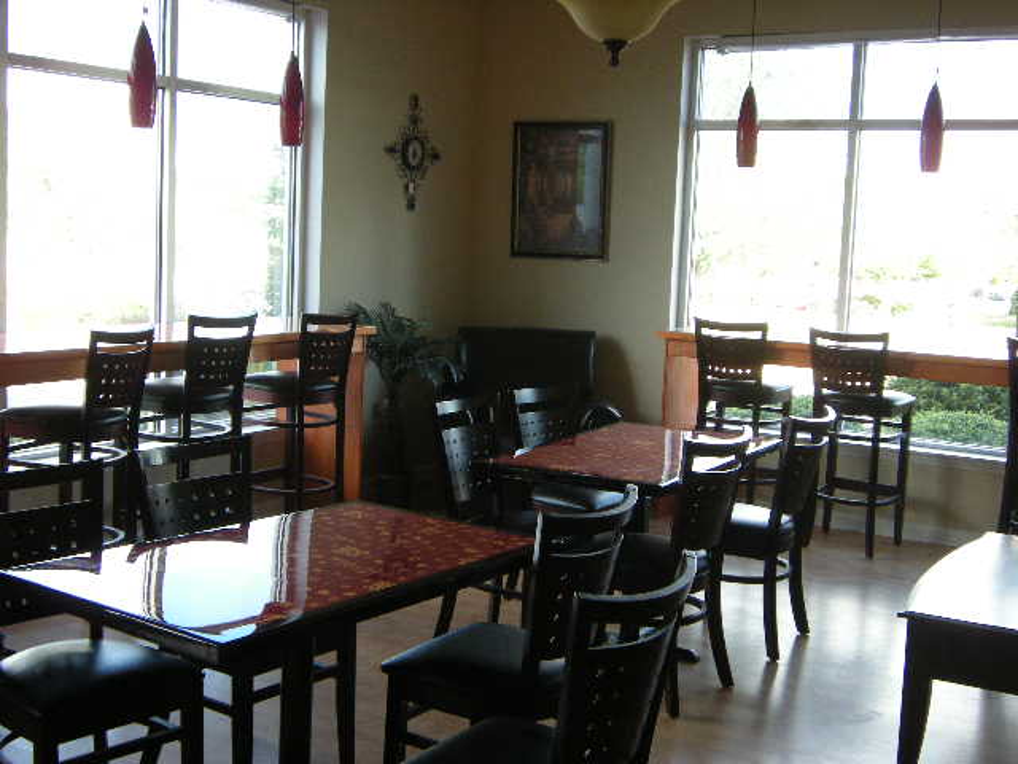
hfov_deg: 42.1
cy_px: 382
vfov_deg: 32.2
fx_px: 1323
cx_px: 509
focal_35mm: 45
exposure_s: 1/60
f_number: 3.5
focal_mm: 7.5
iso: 193
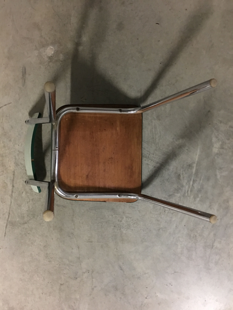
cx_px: 116
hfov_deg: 48.2
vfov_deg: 61.7
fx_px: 260
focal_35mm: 29
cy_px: 155
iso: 125
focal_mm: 4.15
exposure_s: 1/4
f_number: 2.2
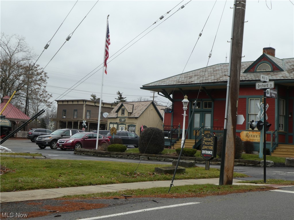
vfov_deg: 27.0
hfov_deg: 35.5
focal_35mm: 54
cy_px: 110
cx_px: 147
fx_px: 459
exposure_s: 1/100
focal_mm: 9.6
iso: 80
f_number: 4.1
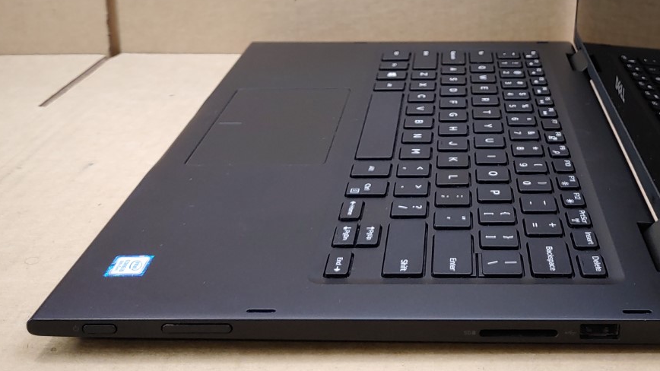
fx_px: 822
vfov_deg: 24.1
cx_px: 453
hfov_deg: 43.0
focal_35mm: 47
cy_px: -14
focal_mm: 4.36
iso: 100
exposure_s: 1/120
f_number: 1.8
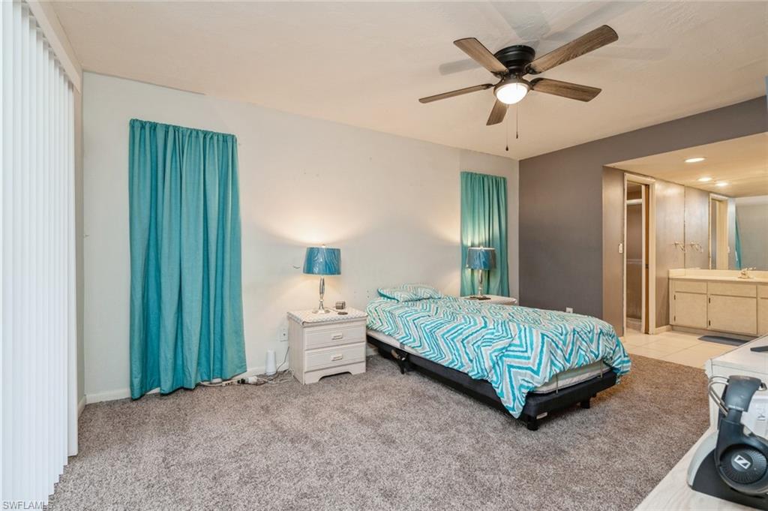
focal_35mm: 16
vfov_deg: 73.7
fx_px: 341
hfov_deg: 96.8
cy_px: 256
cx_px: 384
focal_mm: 16
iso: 200
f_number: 8
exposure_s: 1/4
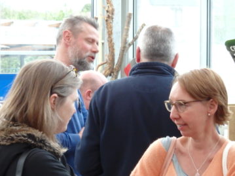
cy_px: 88
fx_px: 1045
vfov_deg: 9.6
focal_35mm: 154
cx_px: 118
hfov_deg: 12.8
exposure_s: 1/20
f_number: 5.5
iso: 1250
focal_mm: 27.5
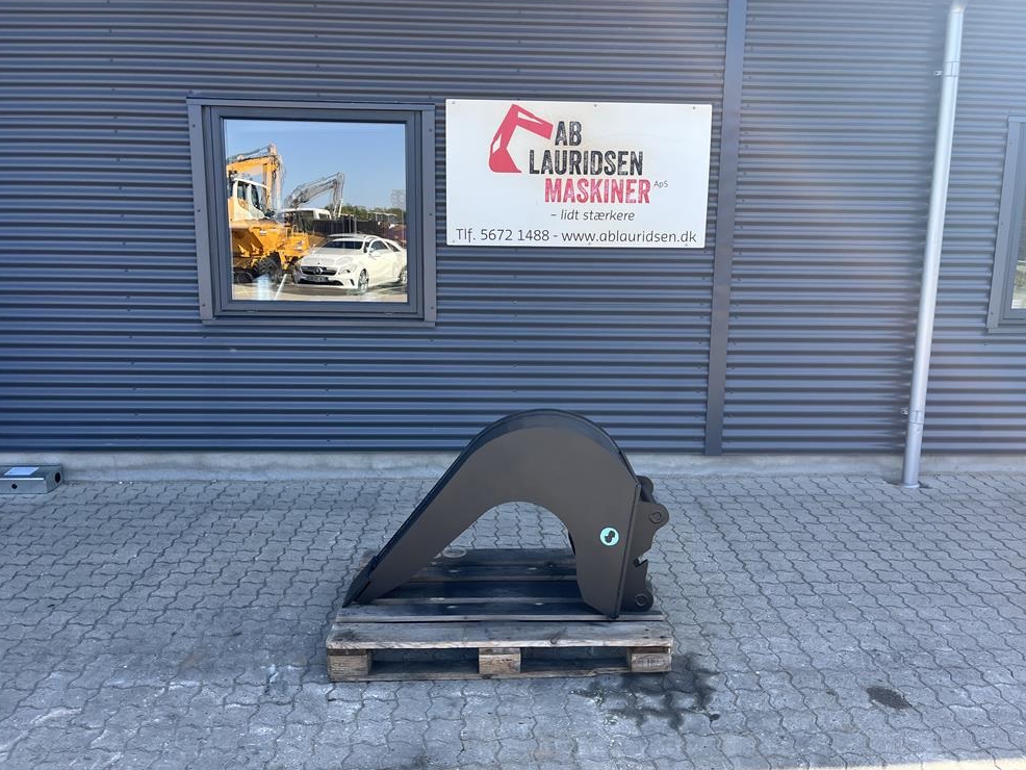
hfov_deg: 65.3
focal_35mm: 27
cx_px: 527
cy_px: 371
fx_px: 800
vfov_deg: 51.4
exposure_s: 1/621
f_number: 1.6
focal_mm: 5.1
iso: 50
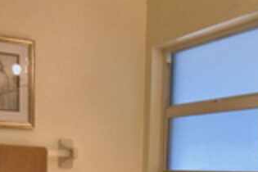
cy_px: 202
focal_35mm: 61
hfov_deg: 32.6
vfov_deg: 20.9
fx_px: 437
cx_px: 84
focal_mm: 10
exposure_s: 1/125
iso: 200
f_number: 4.5
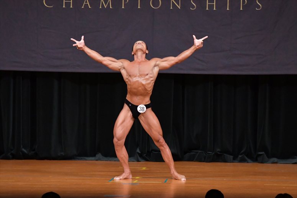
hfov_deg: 8.1
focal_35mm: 255
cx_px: 148
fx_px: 2103
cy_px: 99
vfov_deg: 5.4
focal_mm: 170
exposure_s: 1/400
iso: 5000
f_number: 5.6
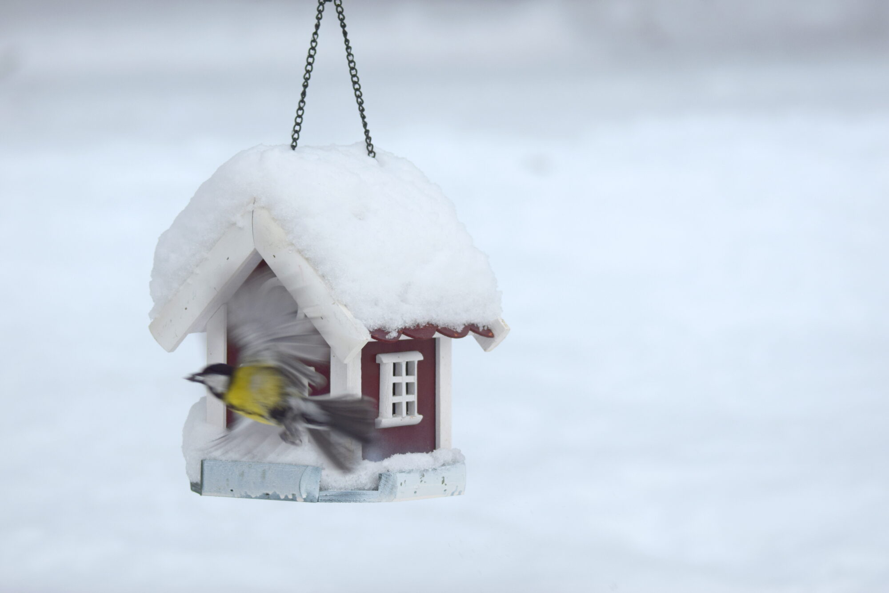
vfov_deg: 5.4
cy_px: 296
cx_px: 444
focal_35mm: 255
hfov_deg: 8.1
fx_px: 6296
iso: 400
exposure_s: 1/320
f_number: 5
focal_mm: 170
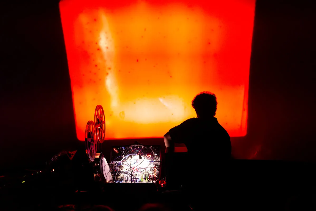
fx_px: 738
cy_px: 106
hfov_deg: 24.2
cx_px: 158
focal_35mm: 84
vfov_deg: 16.3
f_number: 1.4
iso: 3200
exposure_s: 1/80
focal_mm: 56
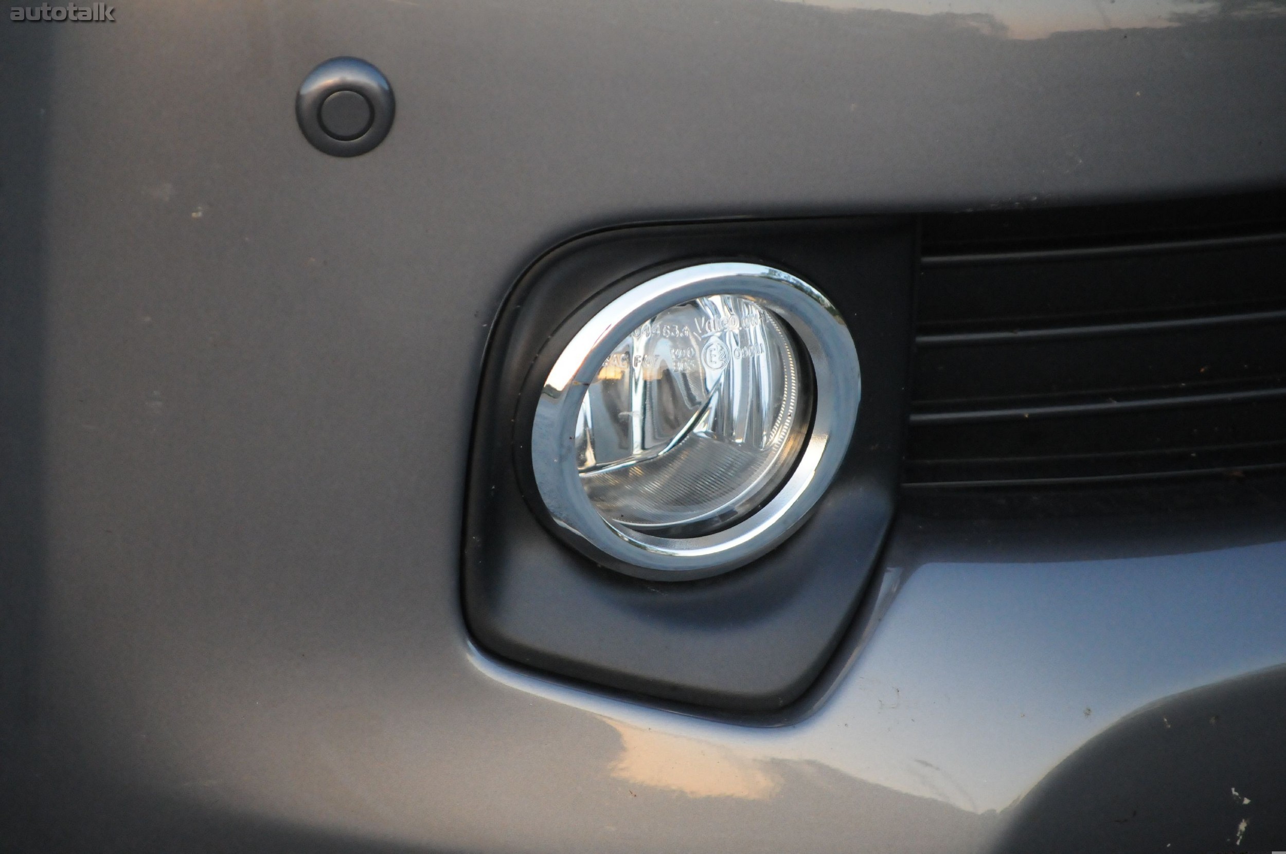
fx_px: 8028
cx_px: 643
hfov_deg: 9.2
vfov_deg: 6.1
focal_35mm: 225
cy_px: 427
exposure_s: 1/320
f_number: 6.3
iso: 2000
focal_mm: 150
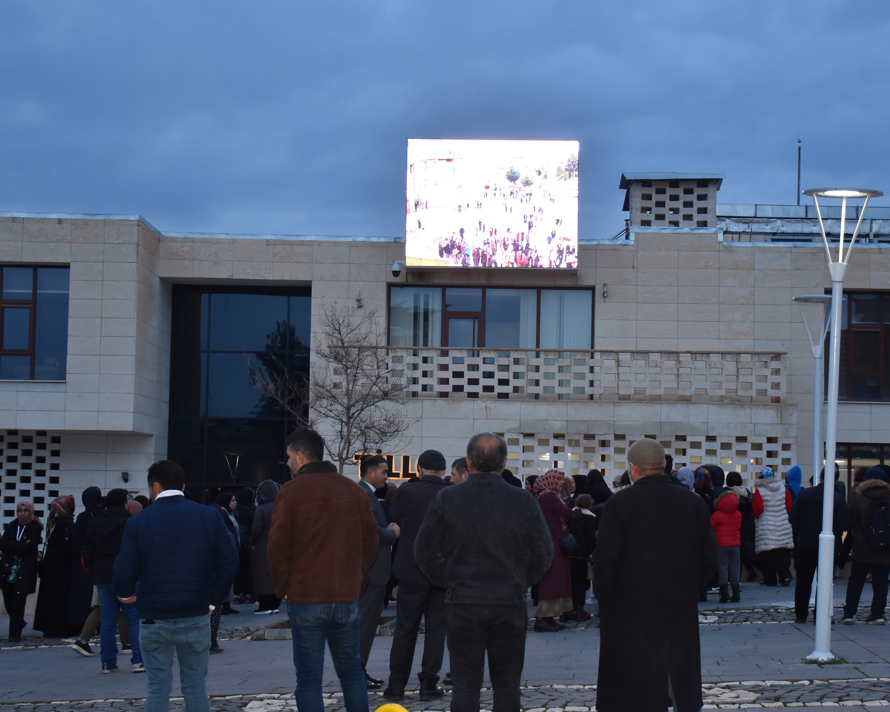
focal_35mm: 53
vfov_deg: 28.8
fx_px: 1387
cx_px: 487
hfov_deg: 35.6
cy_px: 408
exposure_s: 1/60
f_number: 4
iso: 500
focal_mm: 27
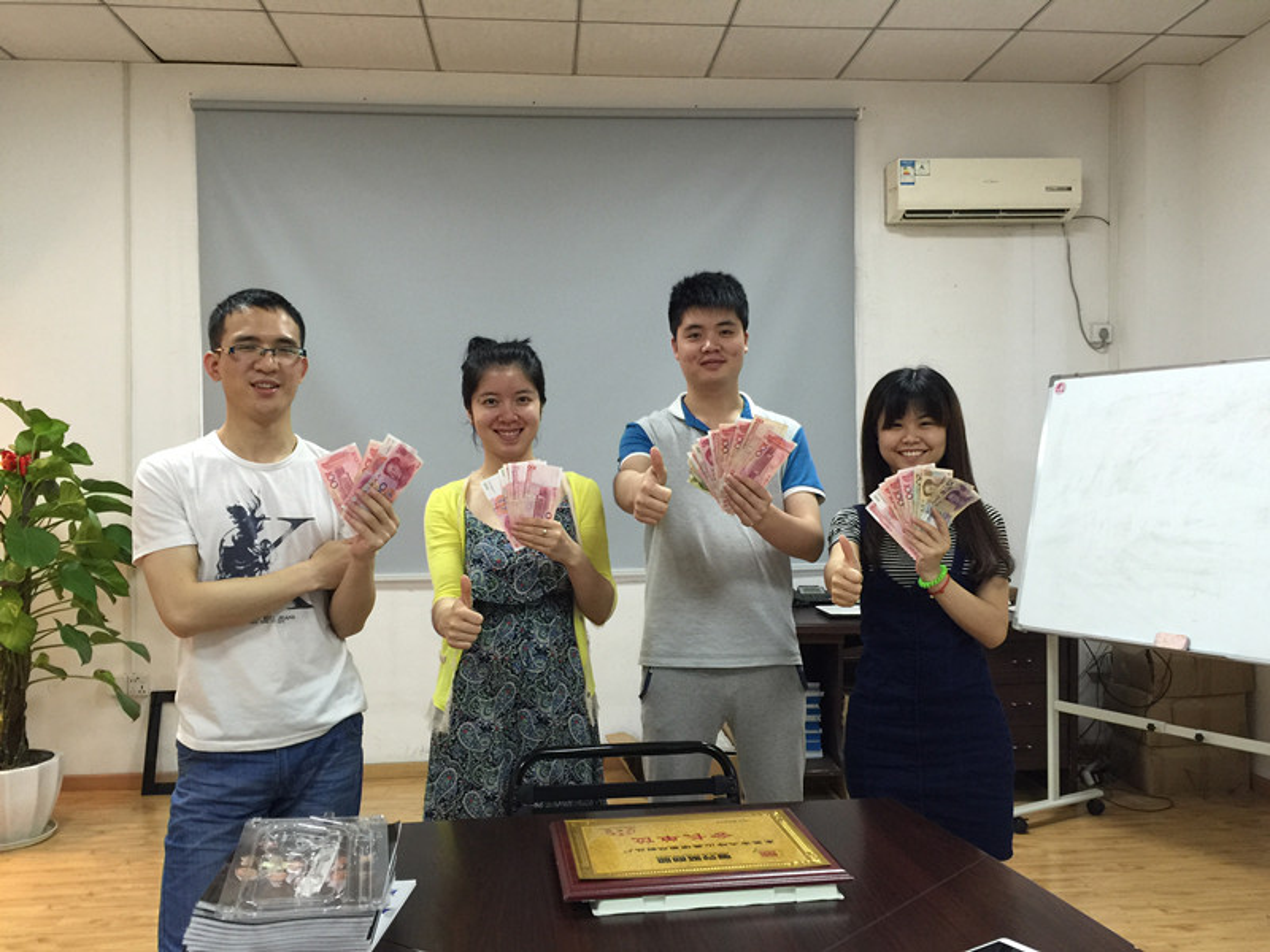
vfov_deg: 48.2
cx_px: 635
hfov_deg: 61.7
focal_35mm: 29
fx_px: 1064
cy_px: 476
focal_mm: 4.15
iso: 64
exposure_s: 1/15
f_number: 2.2
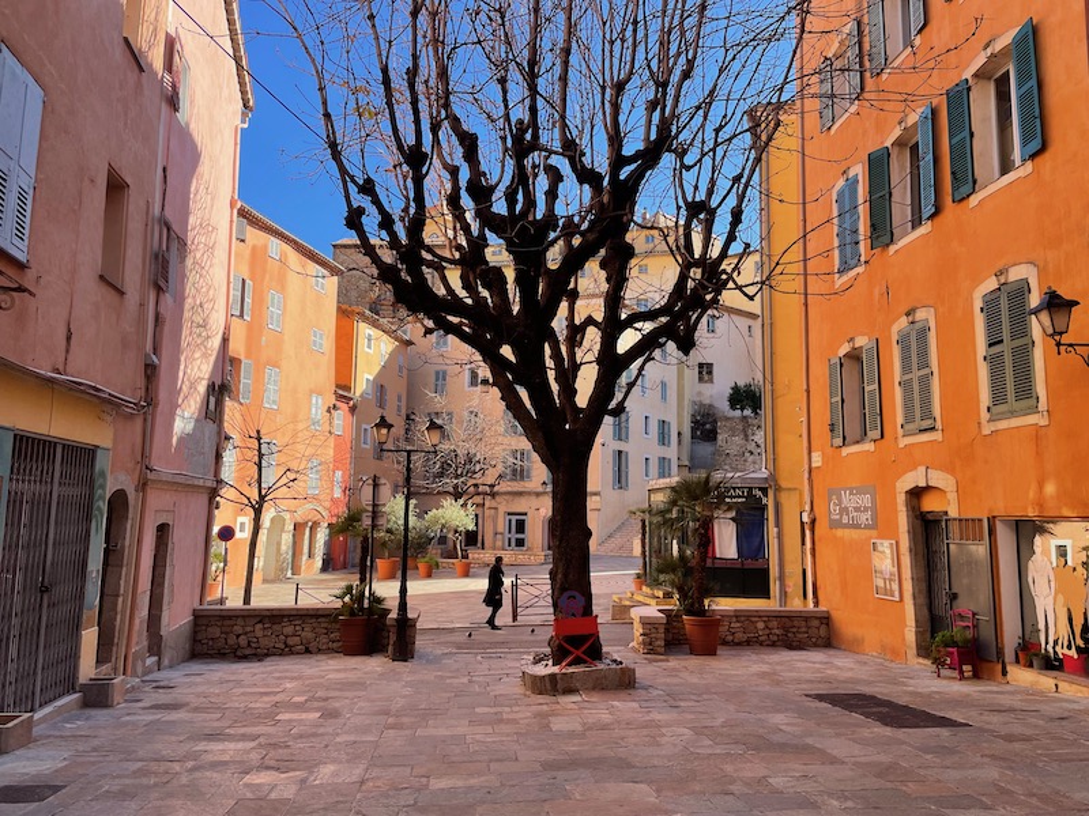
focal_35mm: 26
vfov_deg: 53.1
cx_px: 544
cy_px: 408
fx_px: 818
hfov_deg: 67.3
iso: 32
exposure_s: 1/979
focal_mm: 4.2
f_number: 1.6
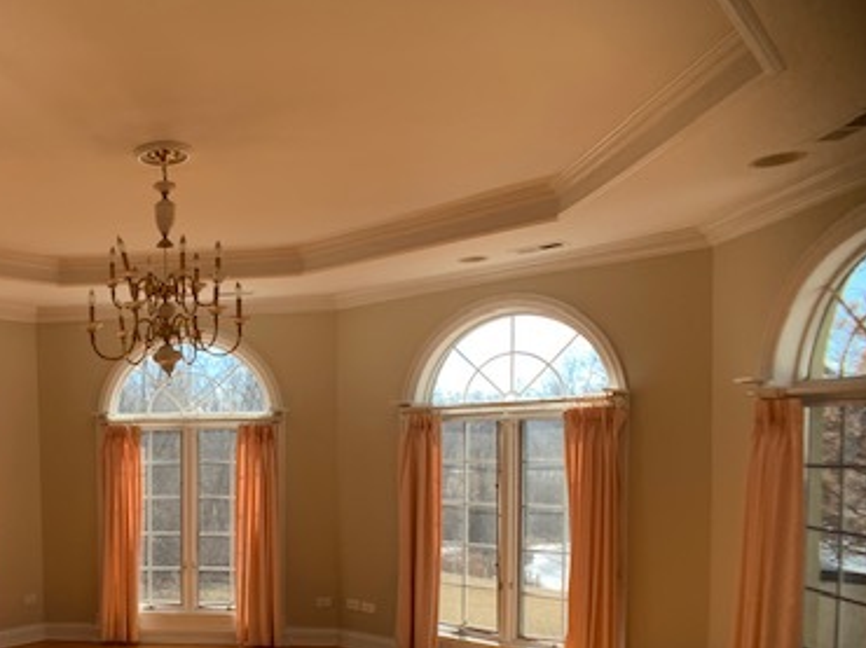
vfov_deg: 31.5
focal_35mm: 45
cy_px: 501
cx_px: 124
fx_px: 1125
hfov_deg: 39.7
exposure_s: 1/215
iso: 25
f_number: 1.8
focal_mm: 4.25
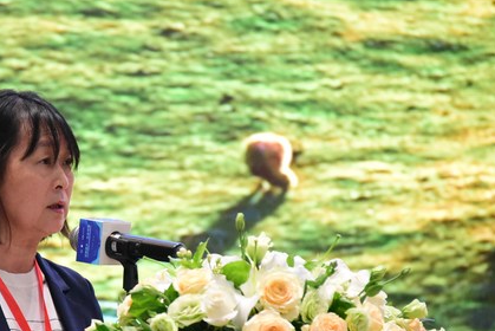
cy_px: 241
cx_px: 104
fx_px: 7086
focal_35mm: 515
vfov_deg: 2.7
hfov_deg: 4.0
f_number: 5.6
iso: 12800
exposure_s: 1/640
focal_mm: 300
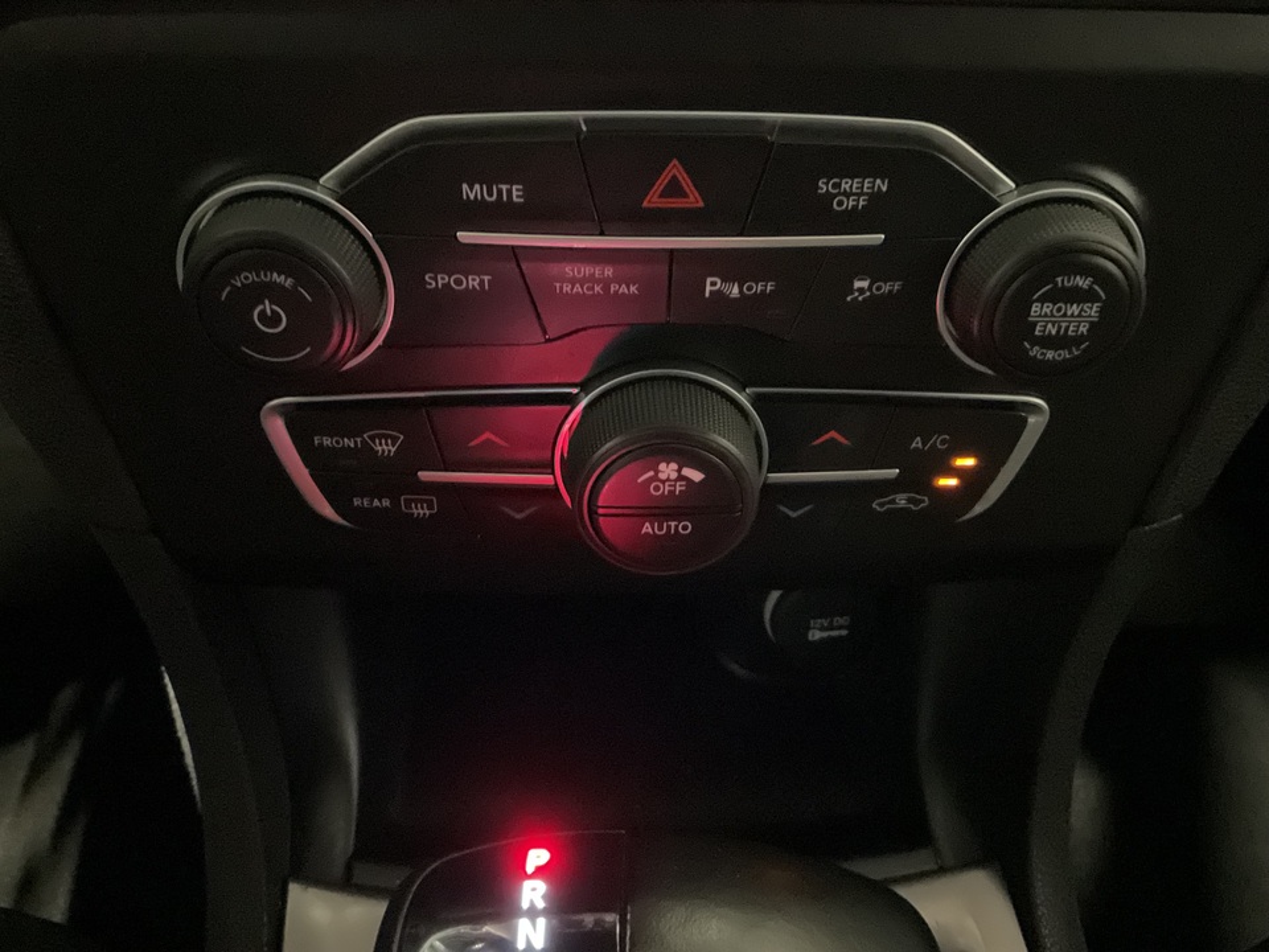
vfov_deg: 48.2
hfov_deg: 61.7
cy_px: 476
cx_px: 634
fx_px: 1063
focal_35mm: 29
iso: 1600
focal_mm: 3
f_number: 1.8
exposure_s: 1/15
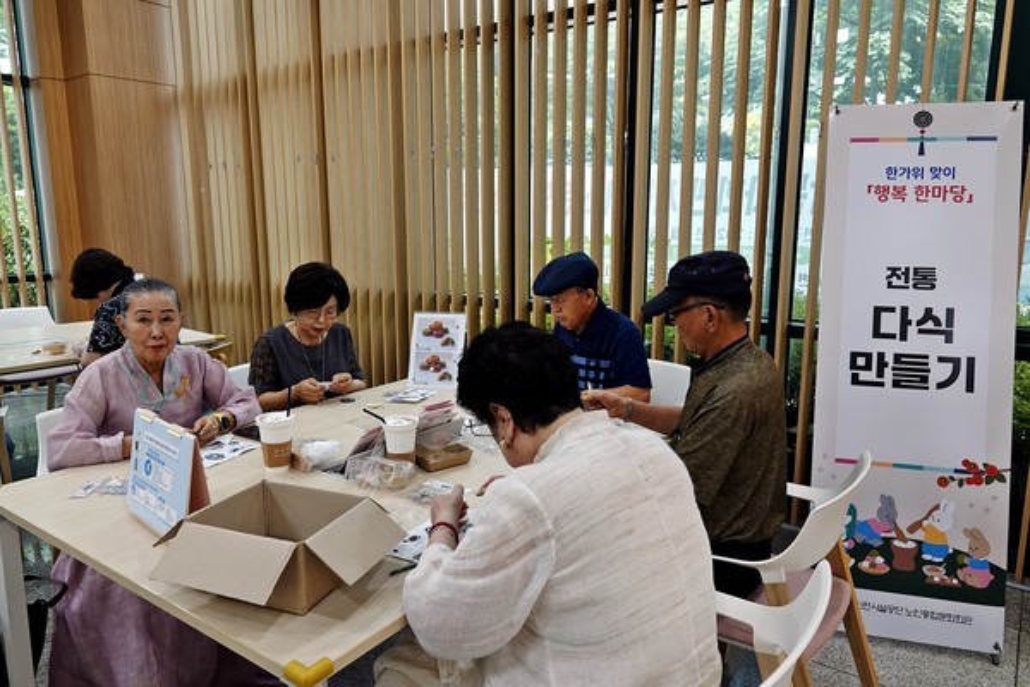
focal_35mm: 24
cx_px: 515
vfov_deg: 53.1
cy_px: 344
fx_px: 687
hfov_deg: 73.7
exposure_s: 1/30
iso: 125
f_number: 2.4
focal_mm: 8.8
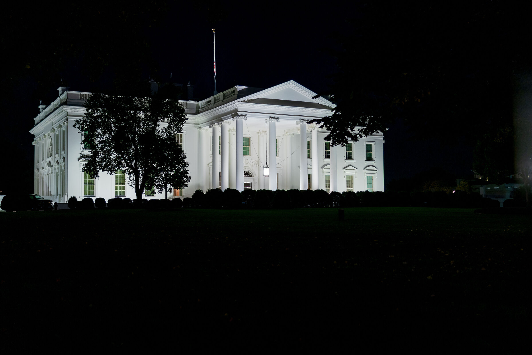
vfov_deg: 32.6
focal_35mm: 41
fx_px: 606
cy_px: 178
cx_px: 266
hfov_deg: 47.4
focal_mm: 41
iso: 500
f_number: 4
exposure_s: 1/10
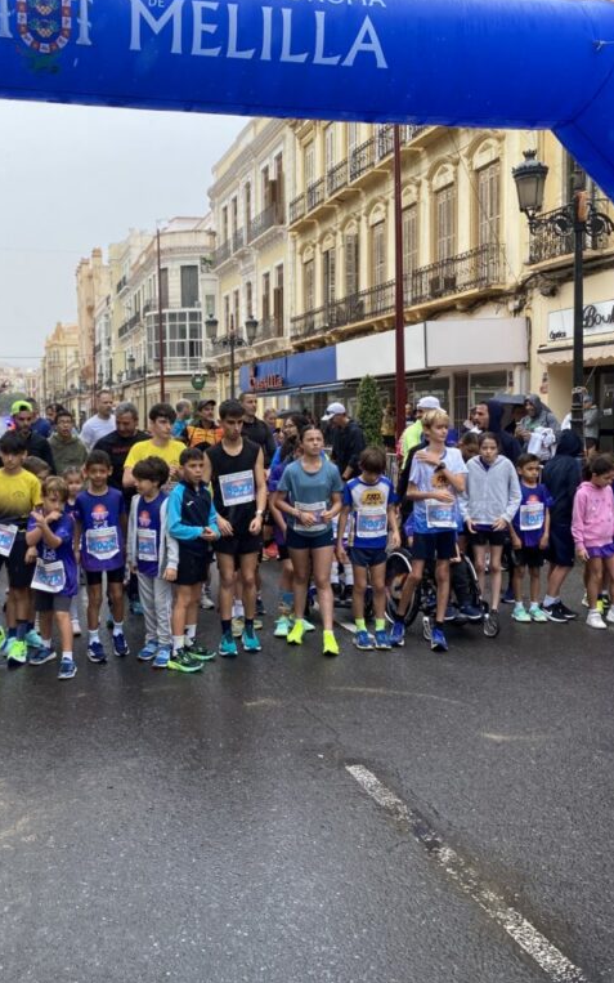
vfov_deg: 52.7
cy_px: 491
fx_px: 990
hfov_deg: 34.2
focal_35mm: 37
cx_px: 221
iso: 32
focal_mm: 4.25
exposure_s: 1/173
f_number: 1.8
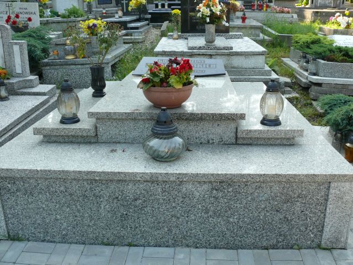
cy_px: 132
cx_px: 176
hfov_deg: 52.6
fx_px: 357
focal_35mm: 35
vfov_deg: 40.7
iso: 100
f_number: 4
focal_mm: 7.4
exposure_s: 1/100
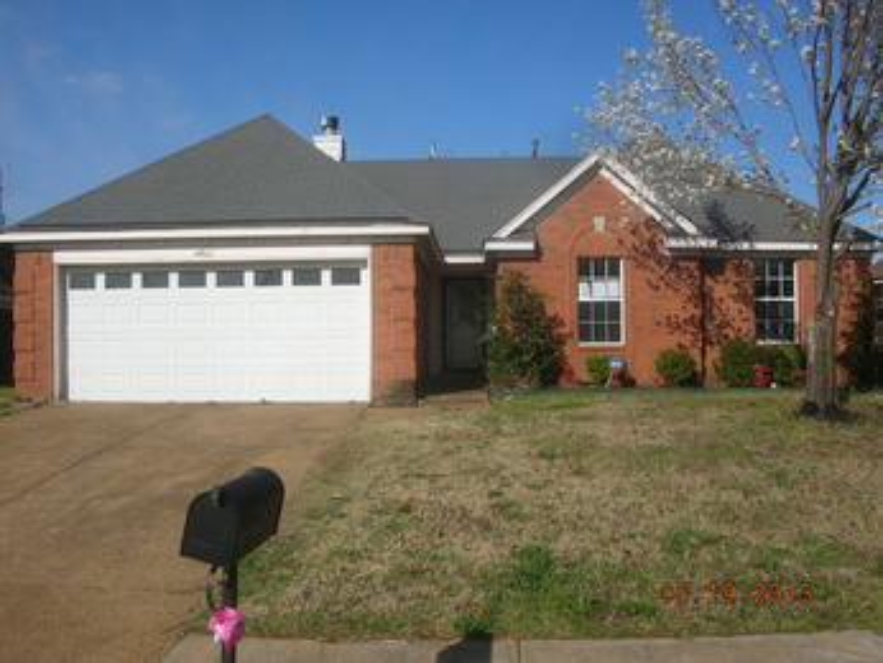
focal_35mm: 35
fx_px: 893
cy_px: 332
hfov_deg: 52.6
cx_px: 442
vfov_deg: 40.7
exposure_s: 1/506
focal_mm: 5.8
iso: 50
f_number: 5.6
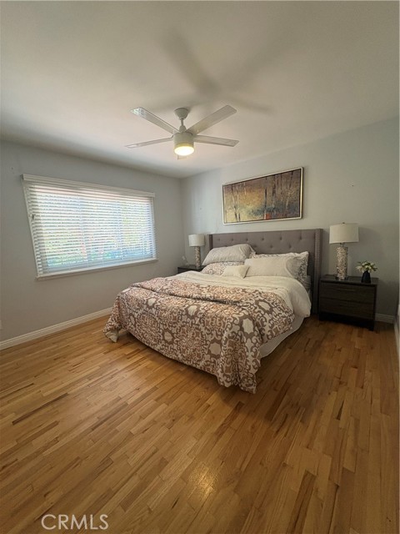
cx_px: 200
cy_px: 267
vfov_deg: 102.1
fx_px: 216
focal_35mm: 14
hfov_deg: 85.7
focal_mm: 2.22
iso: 200
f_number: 2.2
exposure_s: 1/60
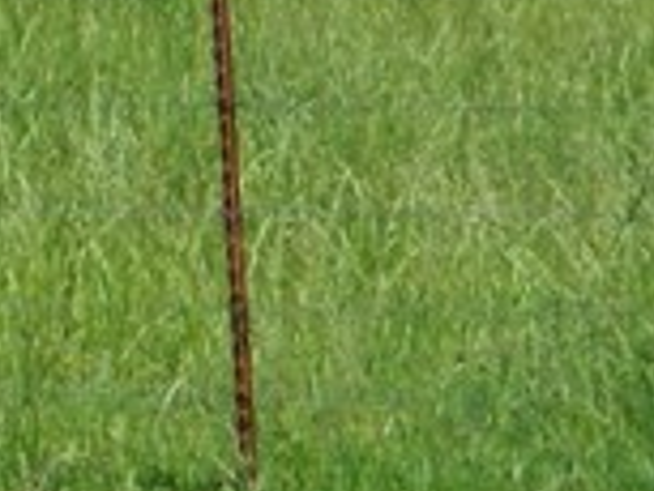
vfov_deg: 1.7
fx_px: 16336
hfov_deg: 2.3
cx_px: -641
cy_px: -670
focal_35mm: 864
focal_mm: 23.2
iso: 80
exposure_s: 1/500
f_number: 4.7
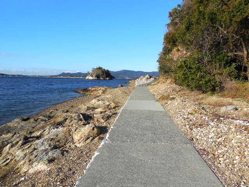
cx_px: 124
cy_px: 94
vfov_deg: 54.9
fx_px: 180
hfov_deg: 69.4
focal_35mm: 25
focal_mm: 4.5
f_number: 3.3
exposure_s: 1/1250
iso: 125
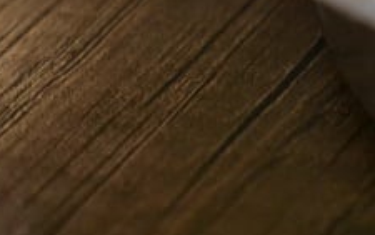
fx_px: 4050
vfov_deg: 3.3
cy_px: -363
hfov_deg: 5.3
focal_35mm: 396
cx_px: 550
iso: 800
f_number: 2.8
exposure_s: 1/40
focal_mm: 35
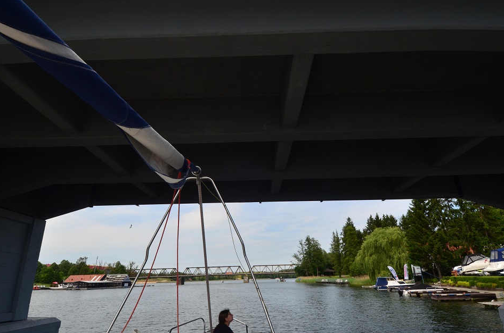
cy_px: 170
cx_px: 255
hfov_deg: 87.0
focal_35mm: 19
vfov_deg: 64.3
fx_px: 265
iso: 400
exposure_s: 1/500
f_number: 11
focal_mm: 12
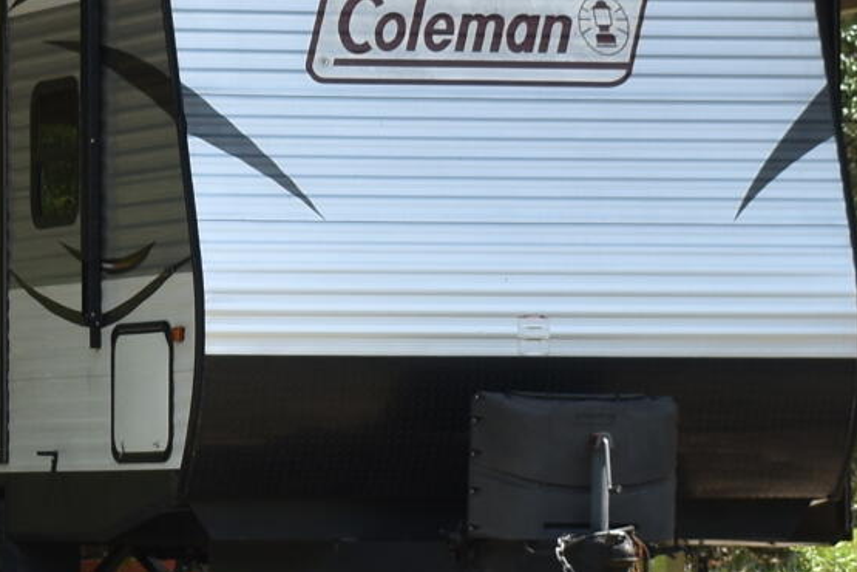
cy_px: 260
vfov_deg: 4.5
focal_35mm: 308
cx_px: -137
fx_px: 7332
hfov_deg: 6.7
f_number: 9
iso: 100
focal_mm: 38
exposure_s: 1/200
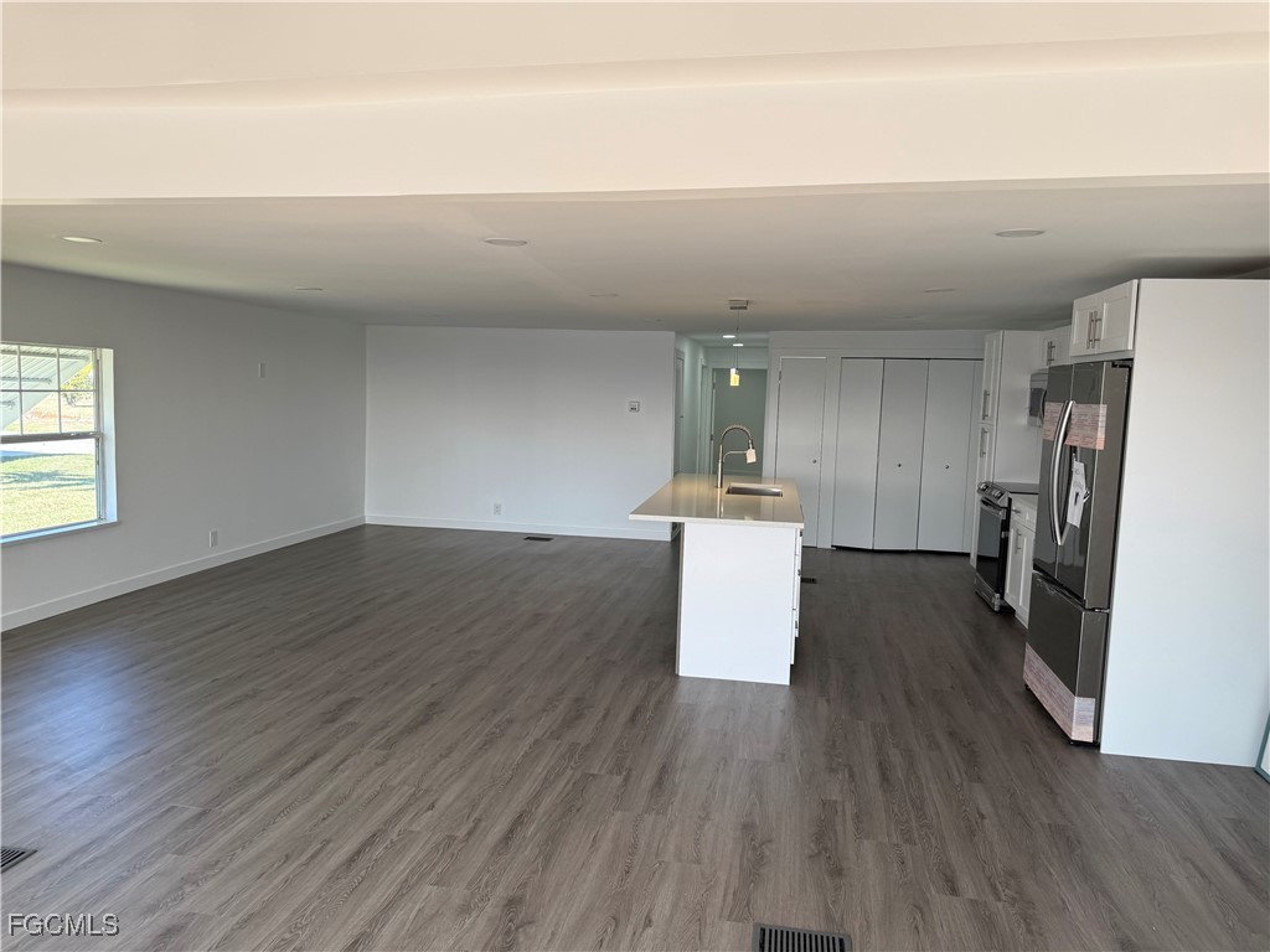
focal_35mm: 24
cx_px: 635
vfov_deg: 56.8
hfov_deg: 71.6
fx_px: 881
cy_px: 476
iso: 80
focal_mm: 6.76
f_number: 1.78
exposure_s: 1/296
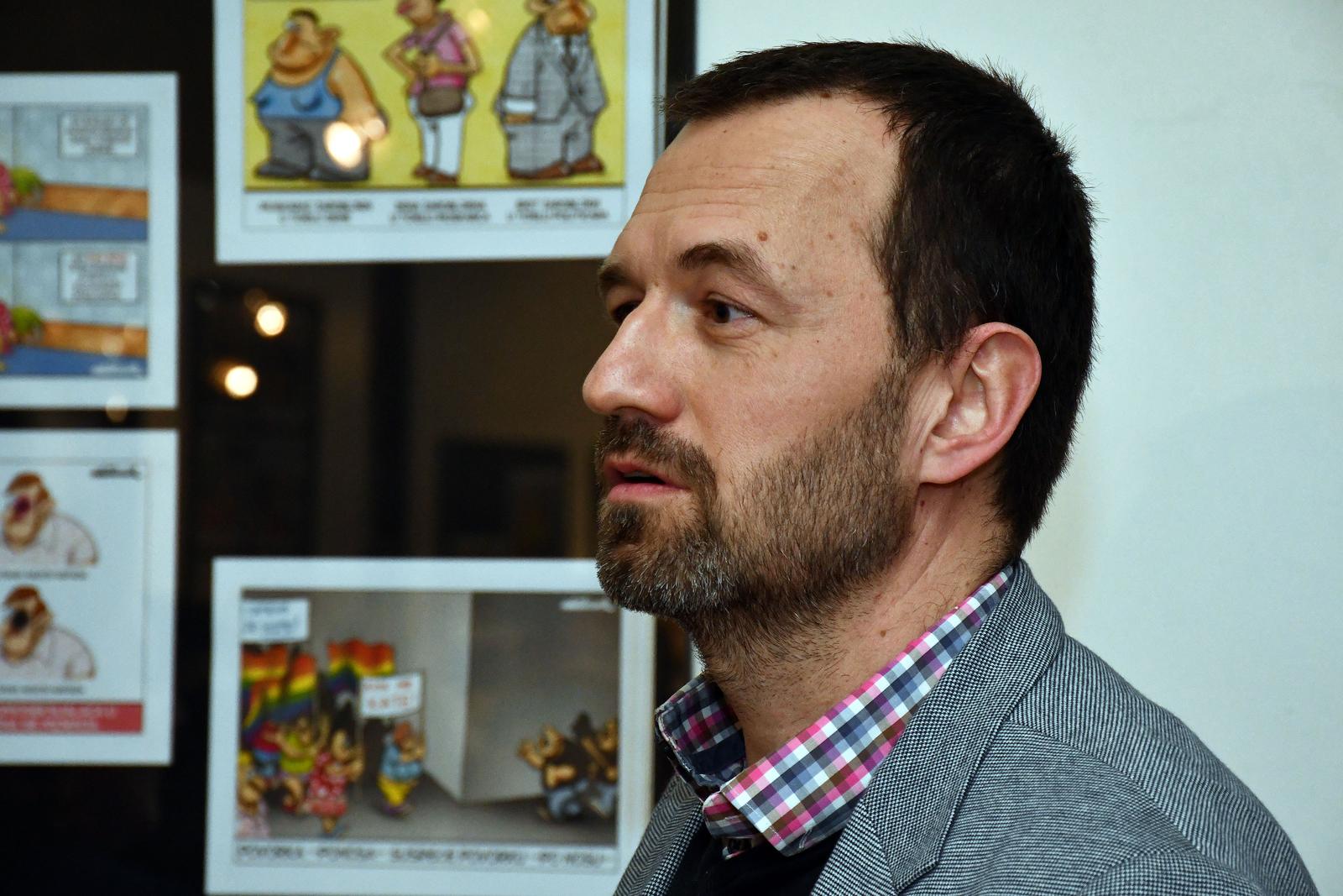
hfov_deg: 13.7
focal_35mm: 150
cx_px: 672
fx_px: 5596
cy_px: 448
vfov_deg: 9.2
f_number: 9
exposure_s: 1/60
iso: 2500
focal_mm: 100
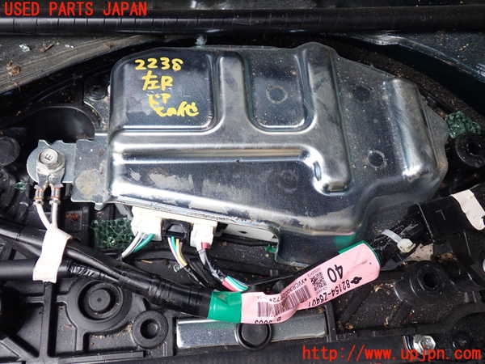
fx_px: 420
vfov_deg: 46.8
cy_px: 182
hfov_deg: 60.0
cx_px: 242
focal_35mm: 30
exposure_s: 1/60
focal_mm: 5.4
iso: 160
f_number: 2.3
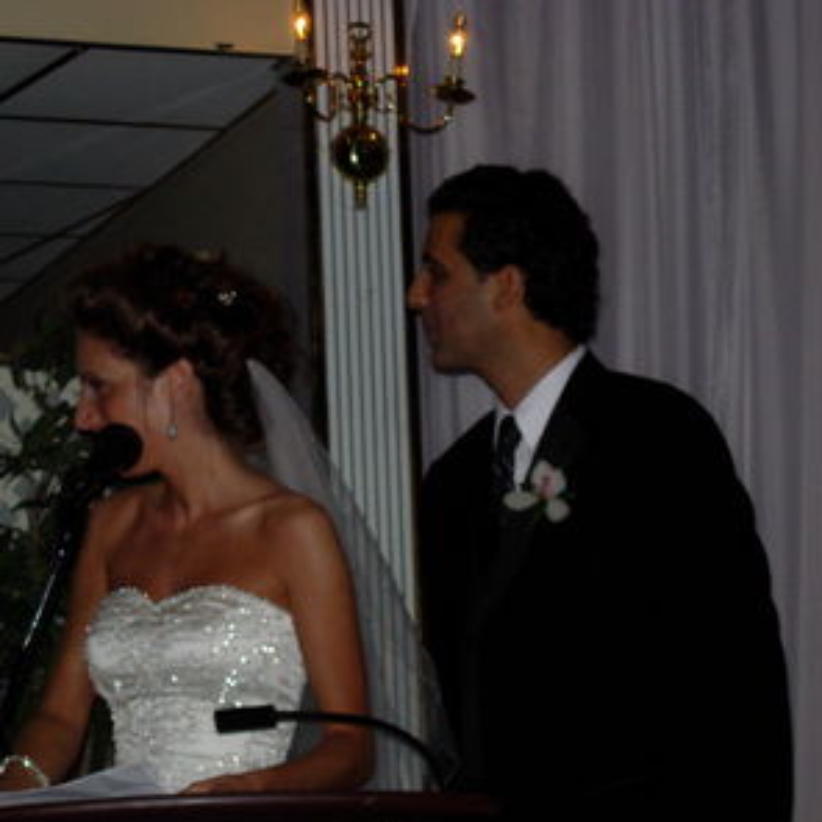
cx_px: 289
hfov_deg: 12.9
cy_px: 414
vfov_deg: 12.9
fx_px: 3627
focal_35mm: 135
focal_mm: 23.4
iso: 200
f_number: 4.9
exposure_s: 1/161
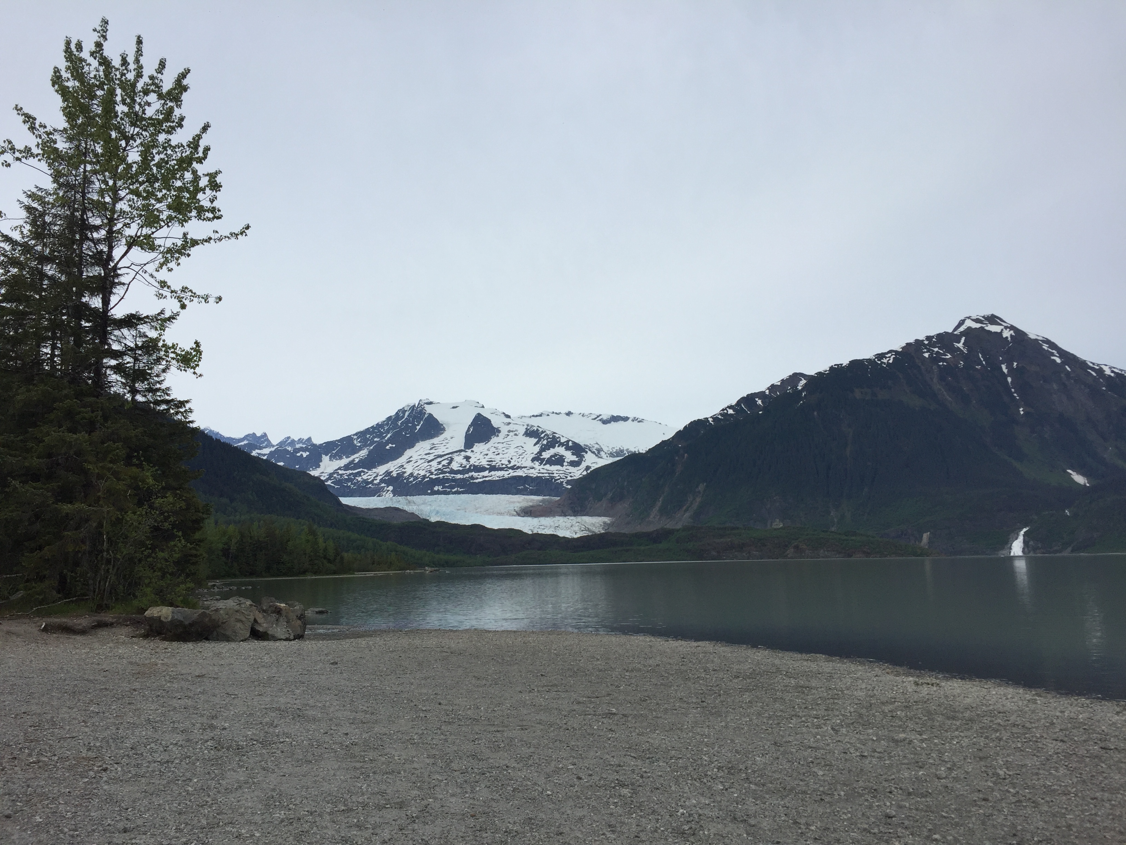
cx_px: 563
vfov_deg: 48.2
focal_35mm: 29
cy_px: 422
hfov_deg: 61.7
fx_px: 943
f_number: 2.2
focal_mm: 4.15
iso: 32
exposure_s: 1/2083
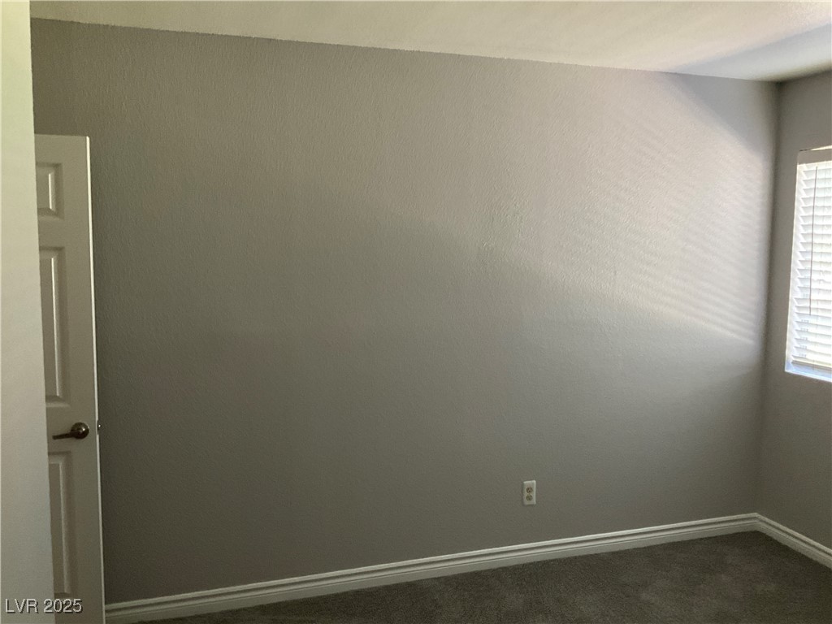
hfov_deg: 61.7
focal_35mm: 29
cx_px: 416
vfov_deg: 48.2
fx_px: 697
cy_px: 312
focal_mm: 3
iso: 250
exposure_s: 1/60
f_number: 1.8
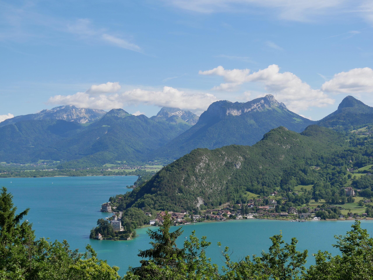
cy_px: 140
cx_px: 186
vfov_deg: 26.1
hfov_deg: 34.3
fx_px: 604
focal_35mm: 56
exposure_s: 1/1300
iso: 200
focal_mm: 28
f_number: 5.1
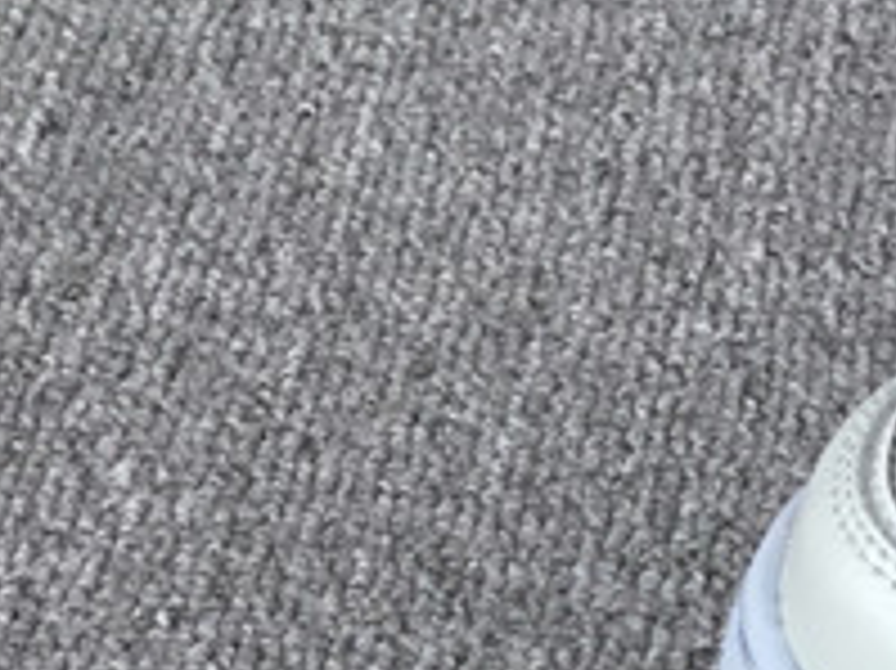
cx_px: 1846
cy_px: 992
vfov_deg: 10.3
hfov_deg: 12.3
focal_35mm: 140
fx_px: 3622
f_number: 2.4
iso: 25
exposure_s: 1/382
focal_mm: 3.3
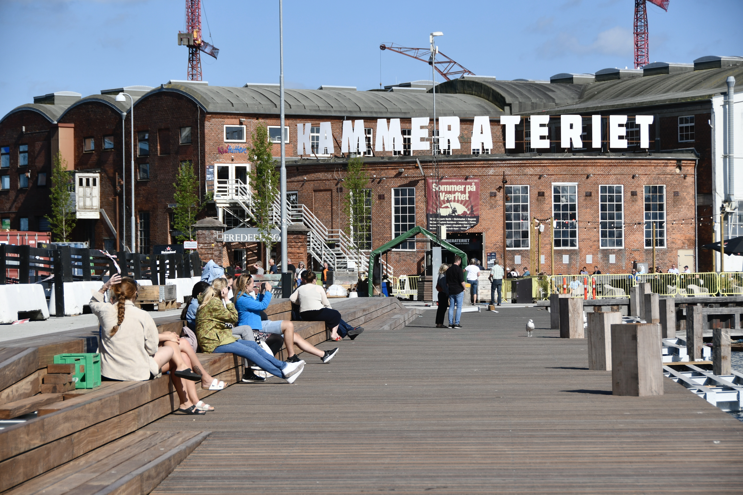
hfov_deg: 19.5
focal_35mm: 105
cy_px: 248
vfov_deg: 13.0
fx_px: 2167
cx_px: 372
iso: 125
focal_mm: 70
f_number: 5.6
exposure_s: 1/1000
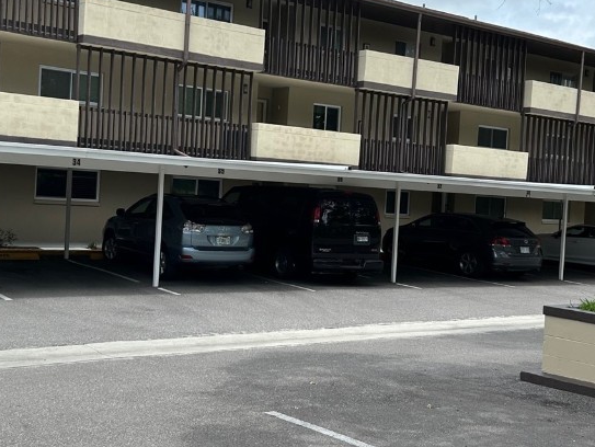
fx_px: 843
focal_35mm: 49
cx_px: 252
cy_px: 202
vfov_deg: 29.7
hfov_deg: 38.8
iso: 50
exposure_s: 1/3077
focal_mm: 5.7
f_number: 1.5
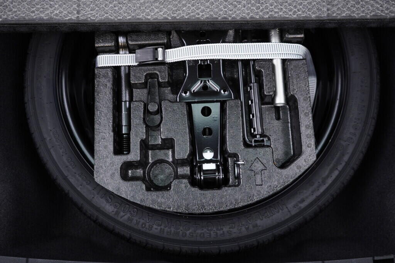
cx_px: 198
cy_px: 132
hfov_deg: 53.1
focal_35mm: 36
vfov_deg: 36.9
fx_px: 395
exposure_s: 1/40
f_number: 2.8
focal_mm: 24
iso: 250
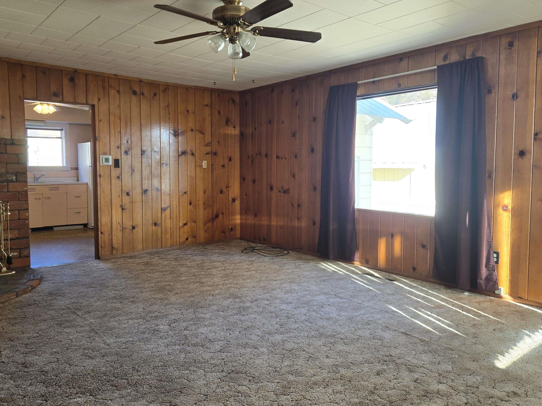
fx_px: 423
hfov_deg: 65.0
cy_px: 192
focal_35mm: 27
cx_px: 231
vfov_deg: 51.3
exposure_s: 1/120
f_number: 1.8
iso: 100
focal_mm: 5.4
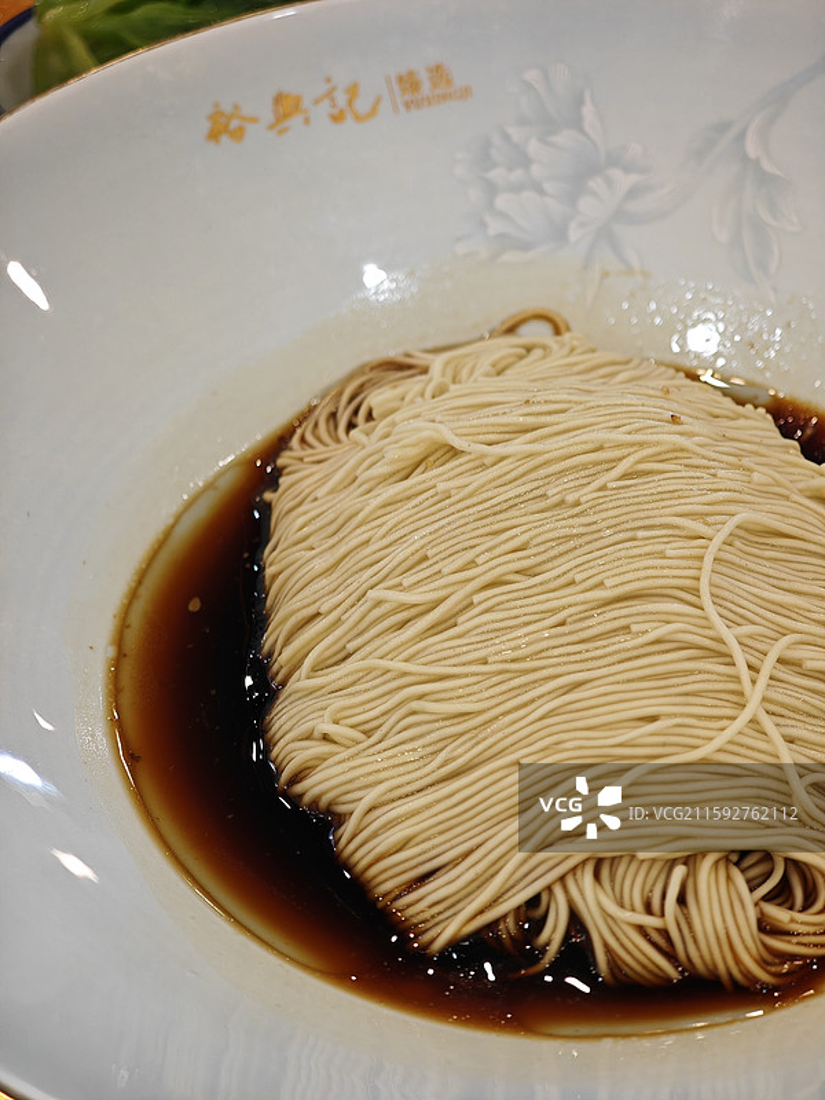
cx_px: 412
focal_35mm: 75
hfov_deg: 19.6
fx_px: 2383
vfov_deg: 26.0
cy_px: 550
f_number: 1.8
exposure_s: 1/100
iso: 200
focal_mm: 12.28
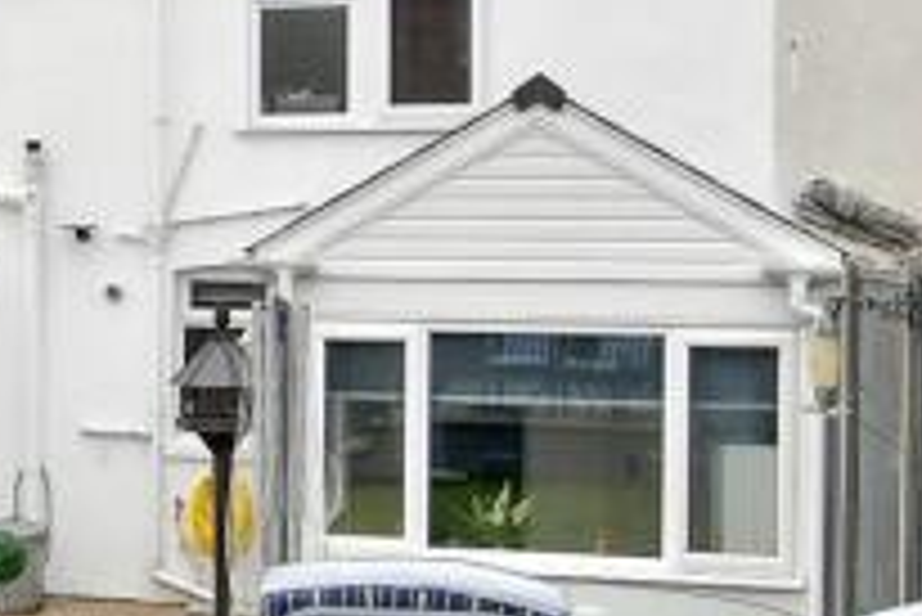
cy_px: 263
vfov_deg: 18.2
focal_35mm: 75
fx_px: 1922
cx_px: -144
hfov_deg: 24.7
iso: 200
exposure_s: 1/100
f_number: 8
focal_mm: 10
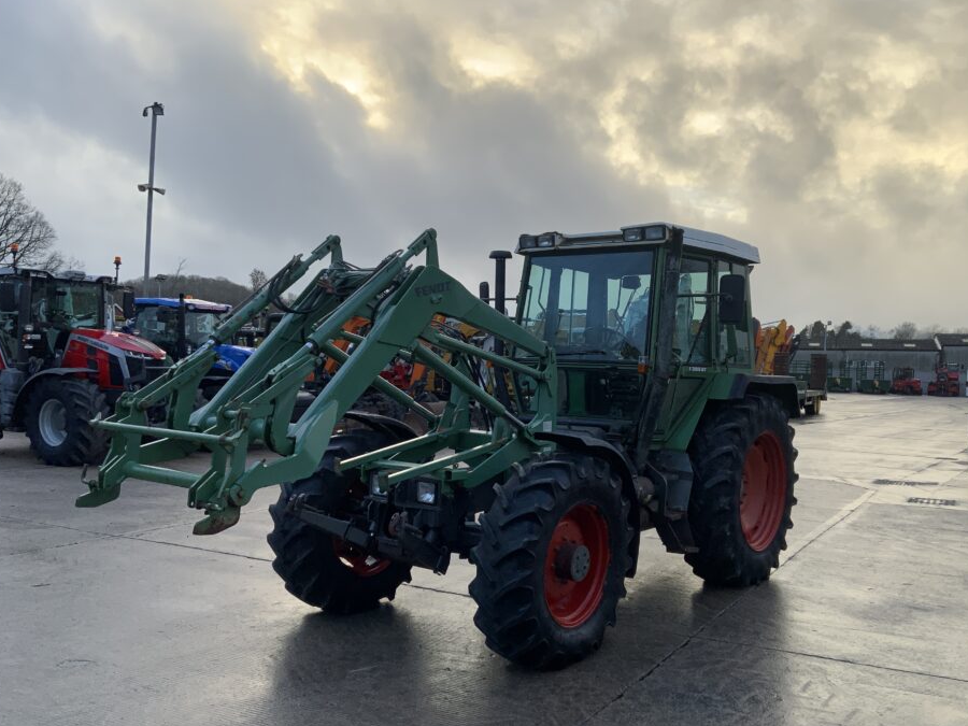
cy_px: 402
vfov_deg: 42.9
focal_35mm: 33
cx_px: 517
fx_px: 923
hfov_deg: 55.3
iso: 16
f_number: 1.8
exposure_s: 1/435
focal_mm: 3
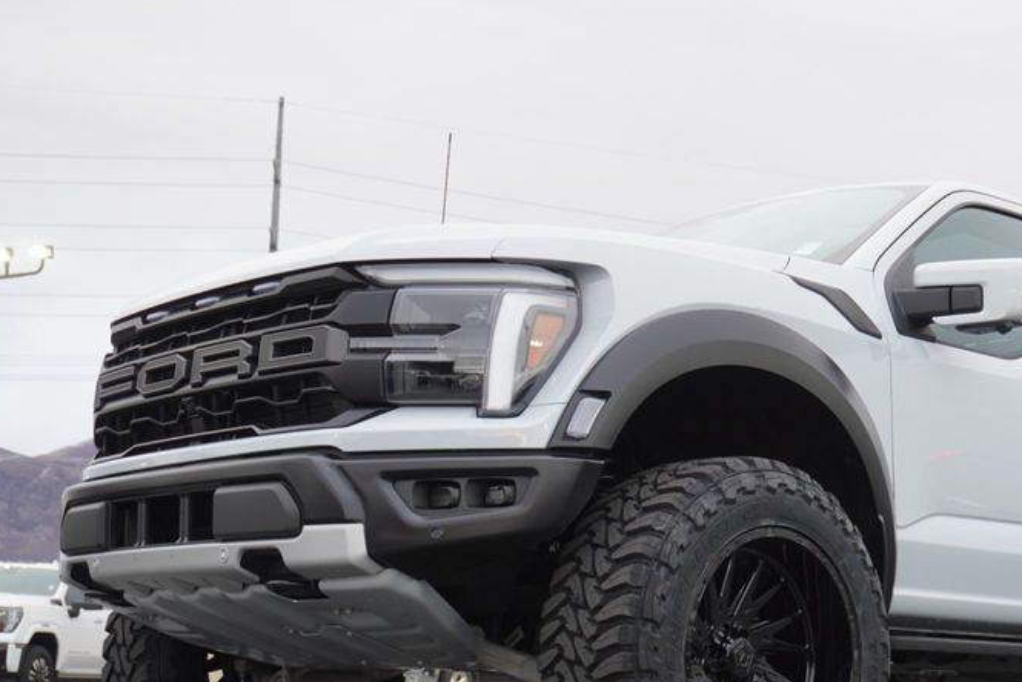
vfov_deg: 23.3
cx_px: 745
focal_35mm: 58
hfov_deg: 34.0
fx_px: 1641
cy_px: 478
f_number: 4.5
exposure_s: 1/60
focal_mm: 25
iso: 320
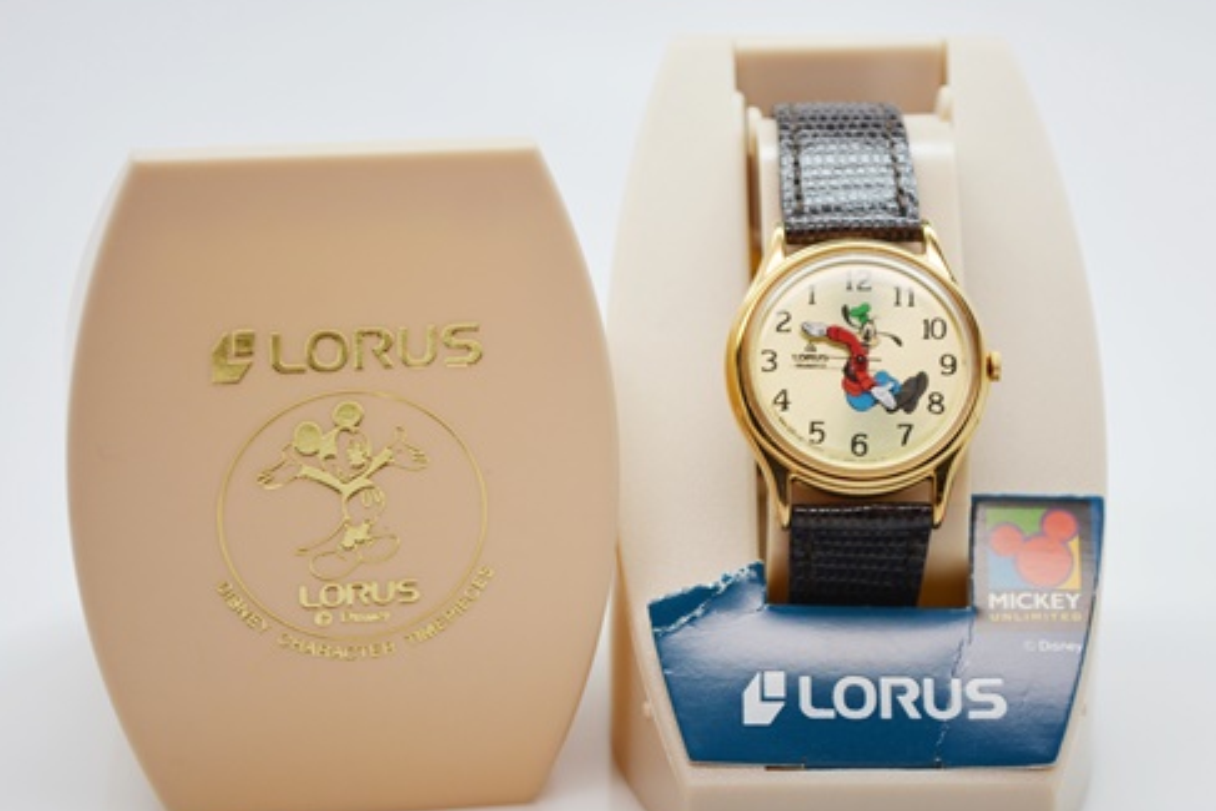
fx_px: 3433
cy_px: 462
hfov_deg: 20.1
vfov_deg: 13.5
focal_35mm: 102
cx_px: 677
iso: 360
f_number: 5.6
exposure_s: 1/125
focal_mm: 55
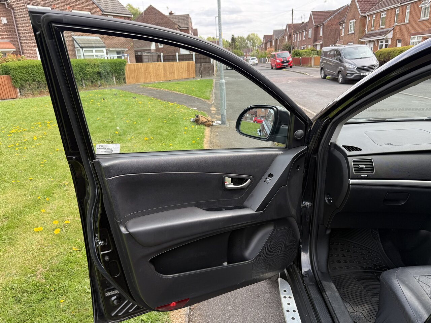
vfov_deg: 56.8
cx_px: 216
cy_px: 162
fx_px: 299
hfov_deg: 71.6
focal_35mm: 24
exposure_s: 1/695
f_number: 1.78
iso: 80
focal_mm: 6.76
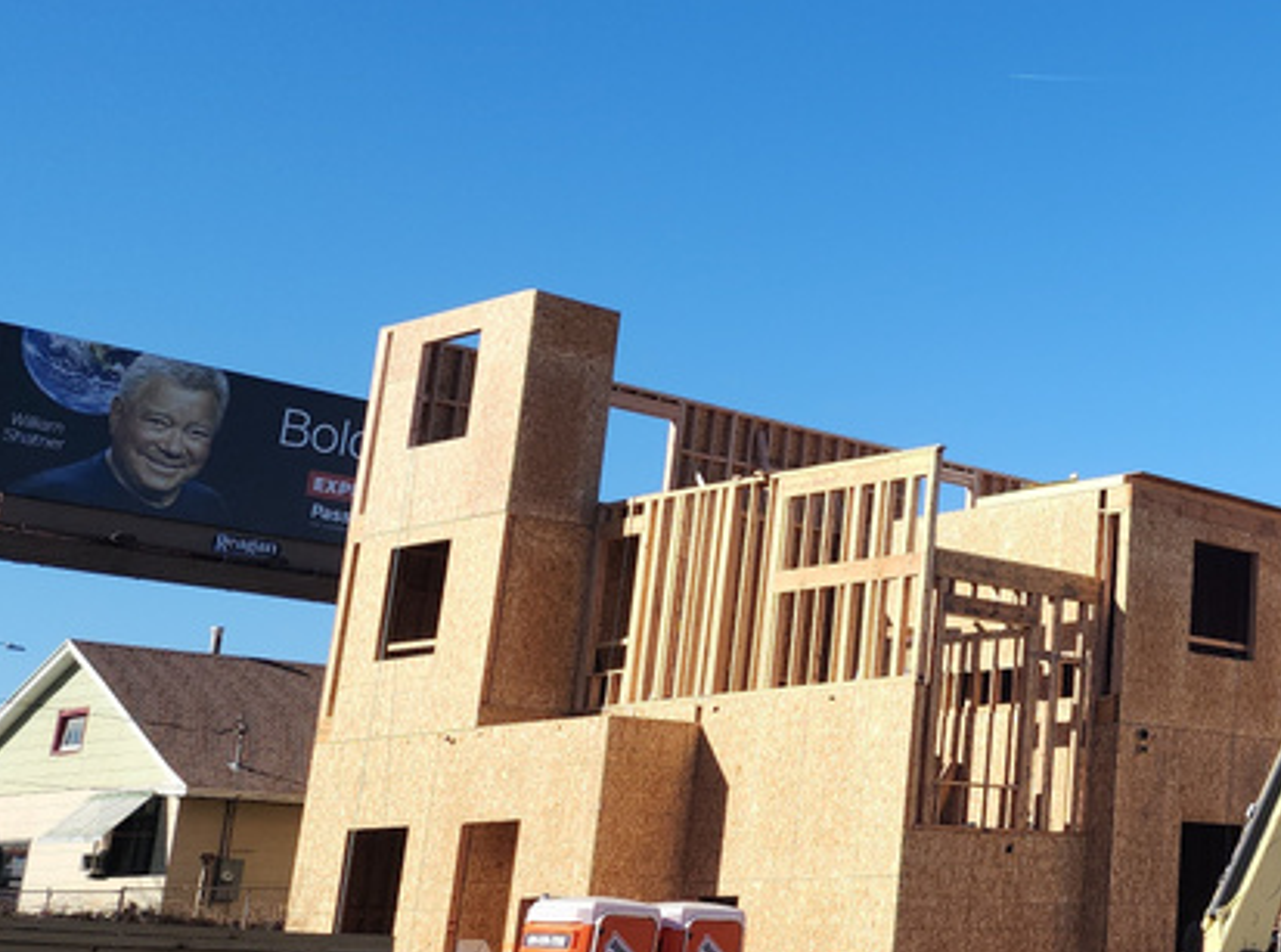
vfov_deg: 25.4
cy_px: 310
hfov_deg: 30.0
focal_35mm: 57
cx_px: 1455
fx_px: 2103
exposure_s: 1/779
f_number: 1.8
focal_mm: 6.4
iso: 50
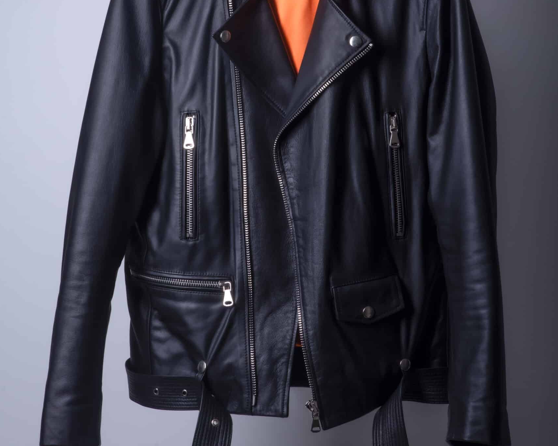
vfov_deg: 12.8
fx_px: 1982
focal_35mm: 120
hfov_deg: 16.0
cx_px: 279
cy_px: 134
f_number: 16
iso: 100
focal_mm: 85
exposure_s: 1/250
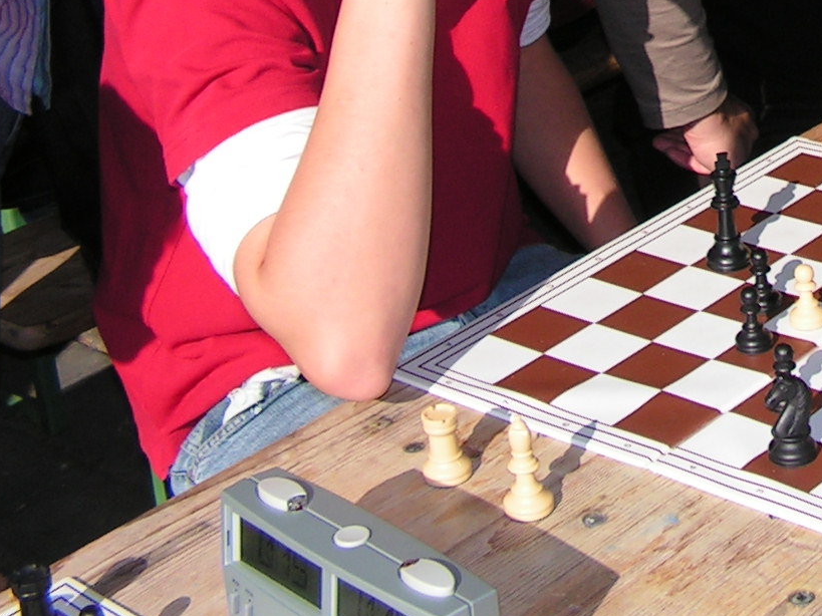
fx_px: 2137
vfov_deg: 15.8
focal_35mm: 90
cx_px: 954
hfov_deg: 20.5
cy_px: -117
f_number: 3.2
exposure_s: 1/1250
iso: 64
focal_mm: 6
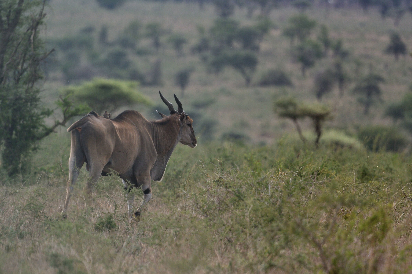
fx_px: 8594
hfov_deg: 2.7
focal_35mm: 751
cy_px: 137
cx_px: 206
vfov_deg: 1.8
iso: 720
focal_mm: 500
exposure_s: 1/1250
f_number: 5.6
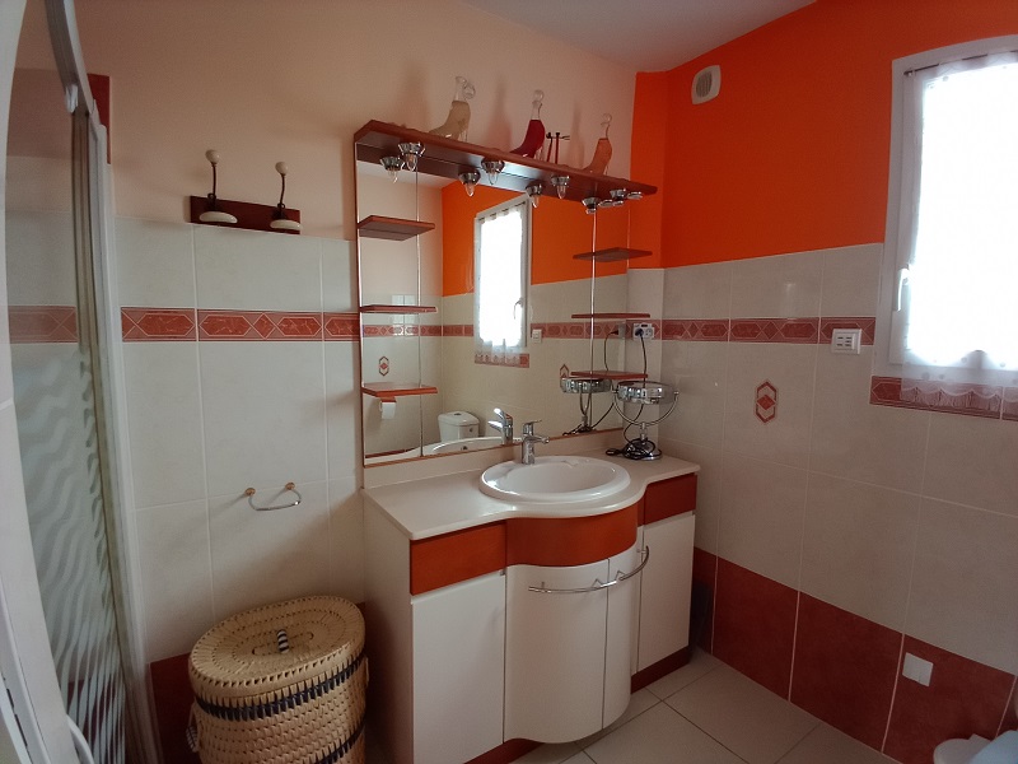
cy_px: 382
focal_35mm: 13
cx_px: 509
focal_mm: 1.4
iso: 368
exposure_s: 1/33.3
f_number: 2.2
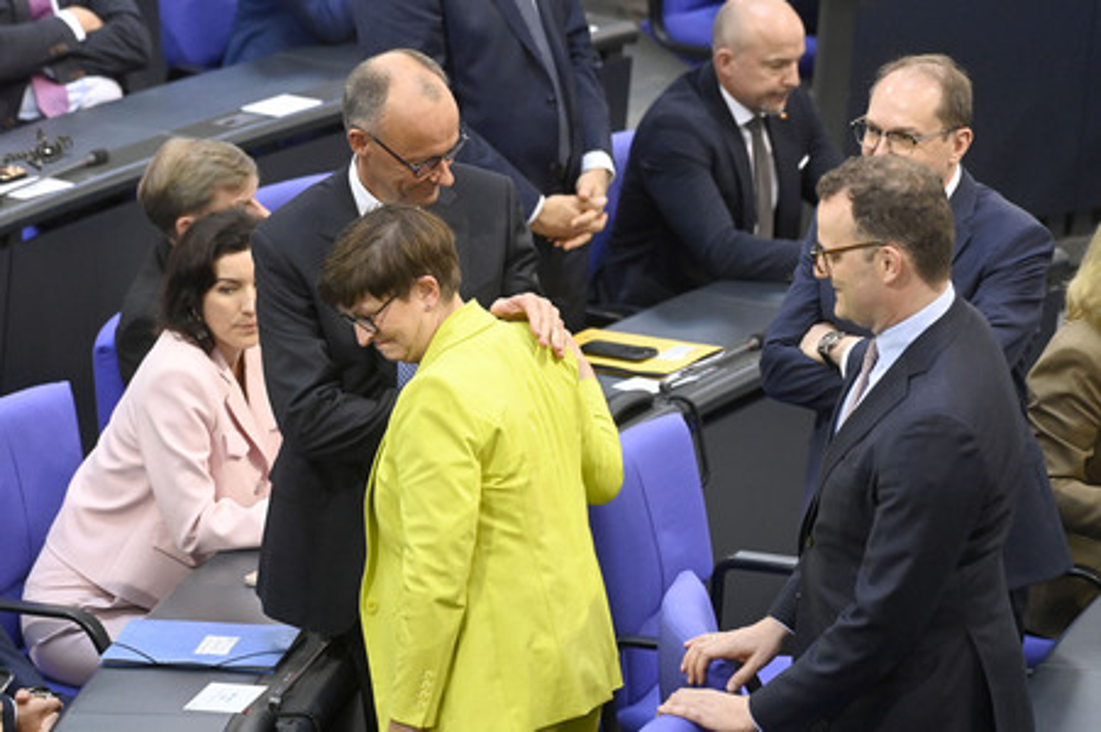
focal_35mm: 240
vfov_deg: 5.7
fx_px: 7334
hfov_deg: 8.6
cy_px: 366
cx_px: 550
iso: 10000
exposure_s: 1/400
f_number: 5.6
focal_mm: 240
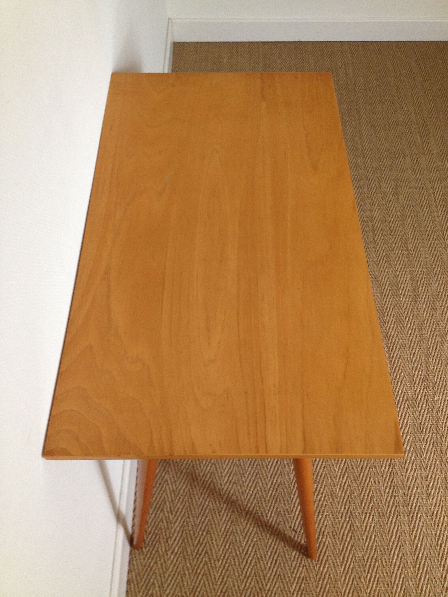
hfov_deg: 40.7
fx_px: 604
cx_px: 224
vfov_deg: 52.6
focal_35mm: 35
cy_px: 298
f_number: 2.4
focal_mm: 4.28
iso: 160
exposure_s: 1/20
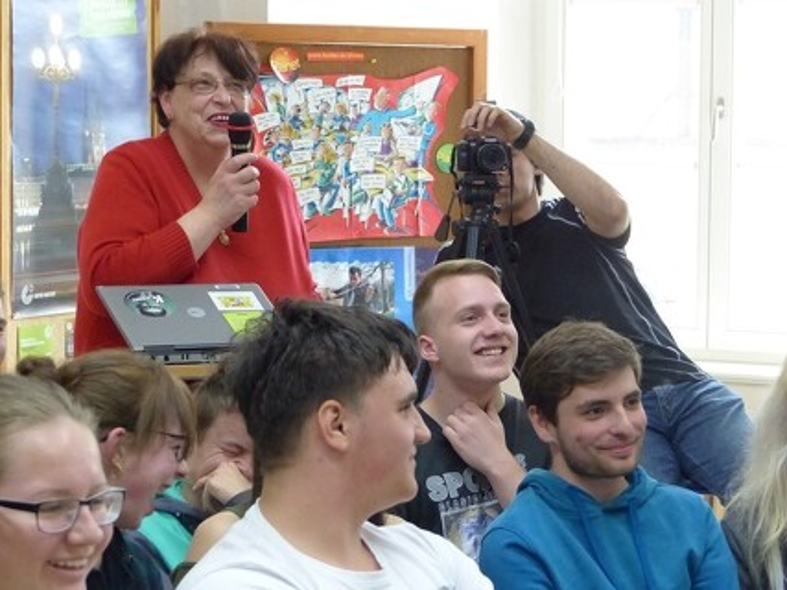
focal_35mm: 114
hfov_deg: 17.3
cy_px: 295
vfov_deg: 13.0
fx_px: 2591
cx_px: 394
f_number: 2.8
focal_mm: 20.5
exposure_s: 1/160
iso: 800
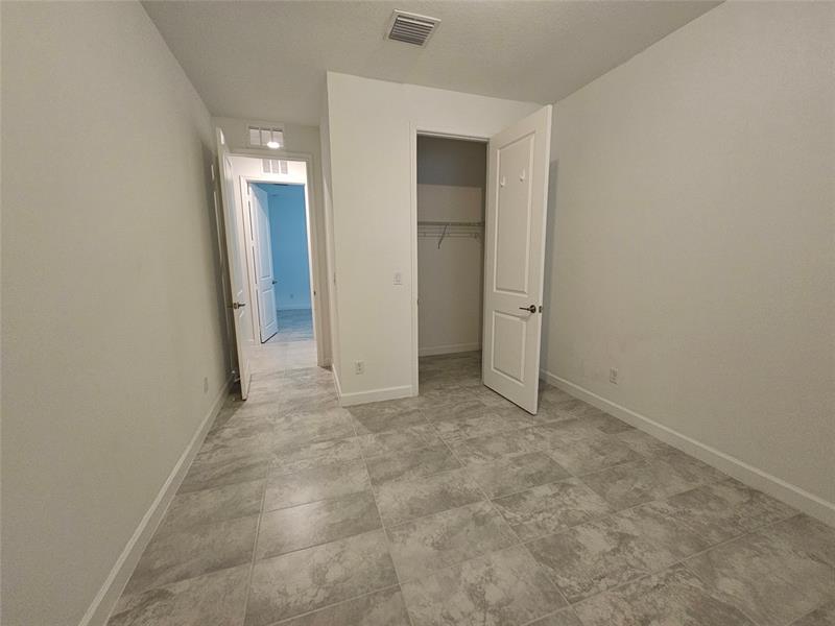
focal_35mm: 13
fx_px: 314
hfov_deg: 106.2
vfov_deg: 89.9
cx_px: 418
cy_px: 313
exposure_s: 1/60
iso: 400
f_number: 2.2
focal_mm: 2.2
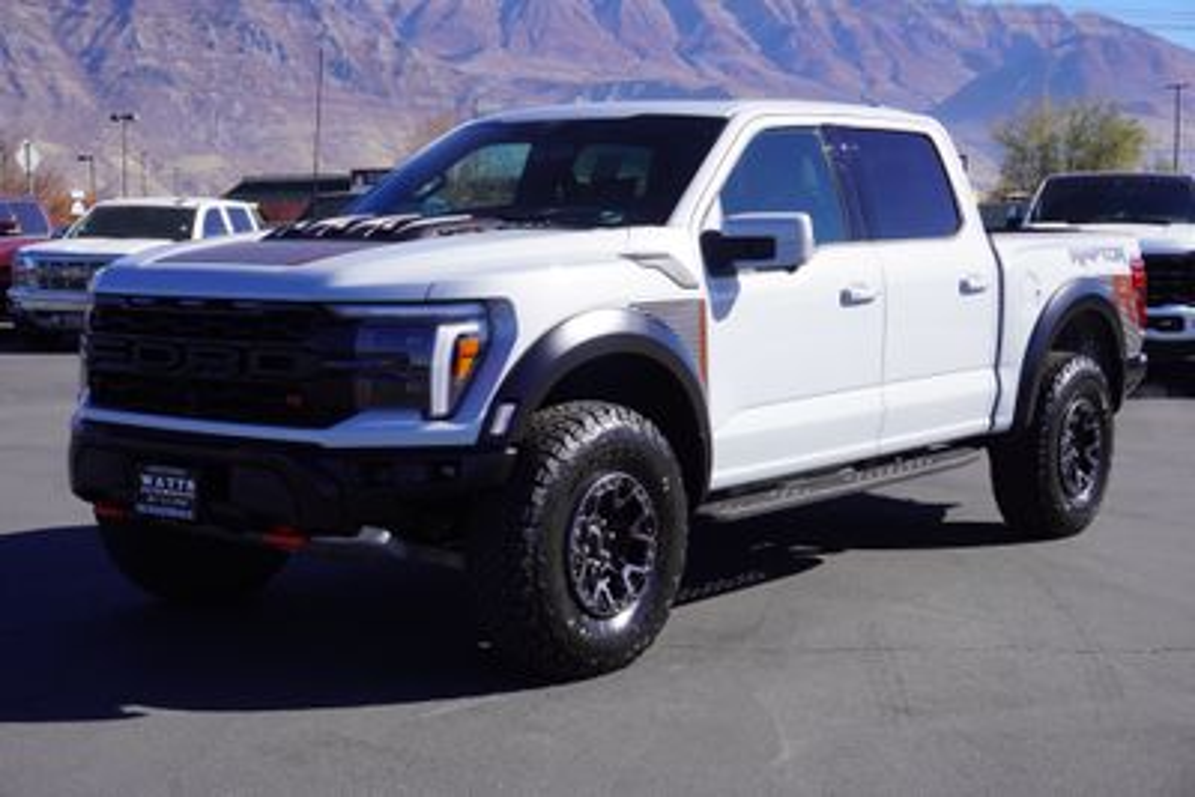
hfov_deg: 37.8
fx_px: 1743
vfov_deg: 25.8
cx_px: 598
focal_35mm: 52
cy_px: 398
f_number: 11
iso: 100
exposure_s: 1/125
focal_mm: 35
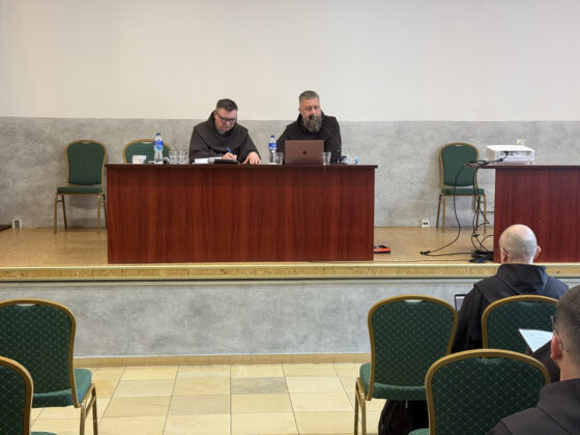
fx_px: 804
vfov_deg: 30.3
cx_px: 290
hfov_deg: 39.7
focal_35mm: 48
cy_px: 218
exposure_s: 1/50
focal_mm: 6.76
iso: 200
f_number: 1.78
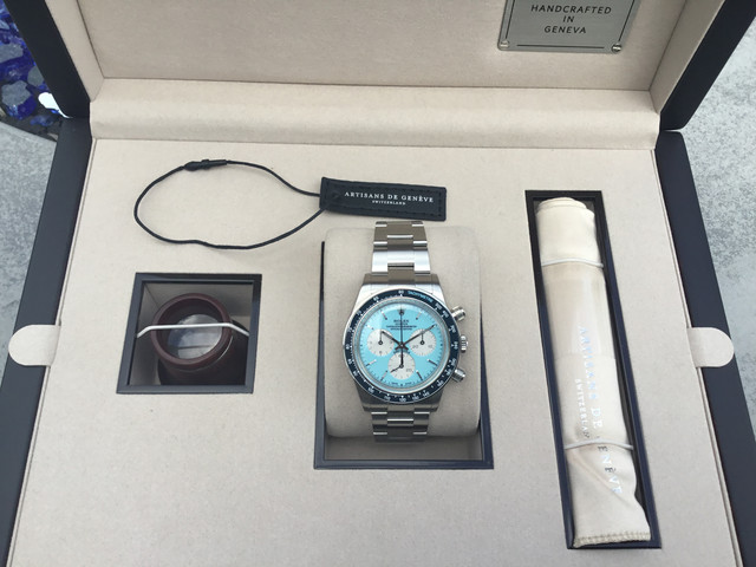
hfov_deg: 58.4
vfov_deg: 45.4
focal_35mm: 31
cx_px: 378
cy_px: 284
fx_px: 677
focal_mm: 3.3
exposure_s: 1/347
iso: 25
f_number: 2.4
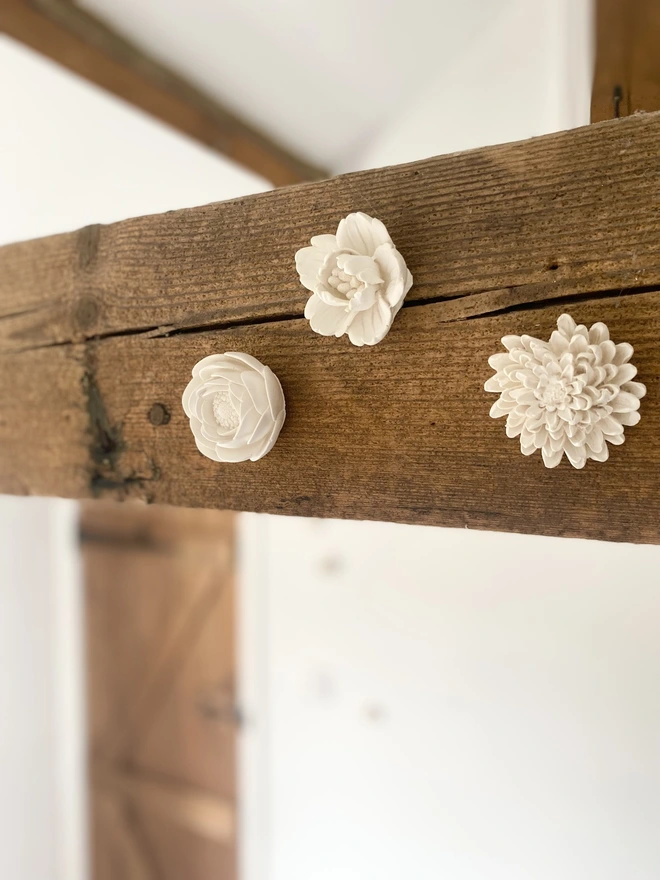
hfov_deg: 53.1
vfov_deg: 67.3
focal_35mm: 26
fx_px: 661
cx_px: 330
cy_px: 440
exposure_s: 1/60
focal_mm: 4.25
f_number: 1.8
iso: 160
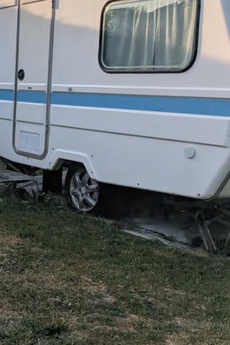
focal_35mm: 63
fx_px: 603
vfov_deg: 31.8
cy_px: 146
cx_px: -195
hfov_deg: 17.2
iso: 17
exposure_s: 1/1484
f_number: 1.68
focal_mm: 6.9
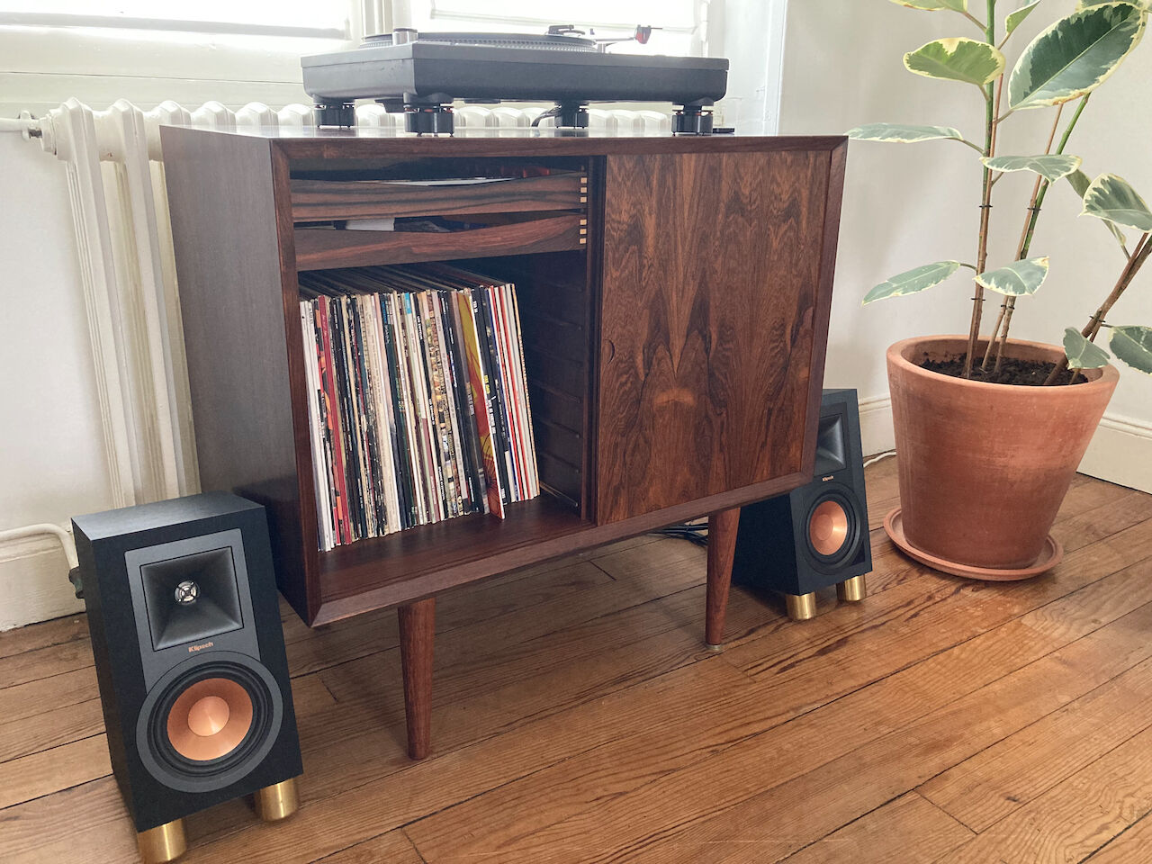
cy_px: 432
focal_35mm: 28
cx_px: 576
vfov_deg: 49.7
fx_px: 932
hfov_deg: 63.4
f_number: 1.8
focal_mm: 3.99
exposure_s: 1/60
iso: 320
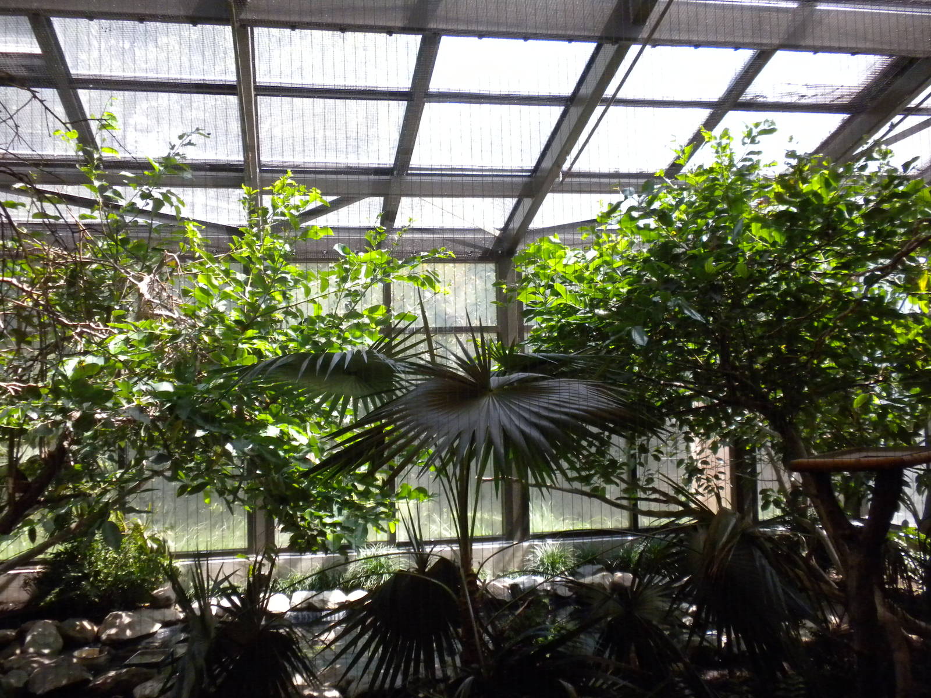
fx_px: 995
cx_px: 466
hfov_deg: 50.1
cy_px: 349
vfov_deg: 38.7
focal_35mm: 37
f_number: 3.5
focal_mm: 6.6
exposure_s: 1/474
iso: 400
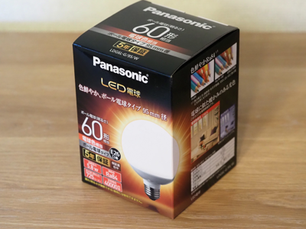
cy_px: 114
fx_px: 1061
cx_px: 153
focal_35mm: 120
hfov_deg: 16.4
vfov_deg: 12.3
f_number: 4
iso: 5000
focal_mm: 60
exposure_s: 1/160
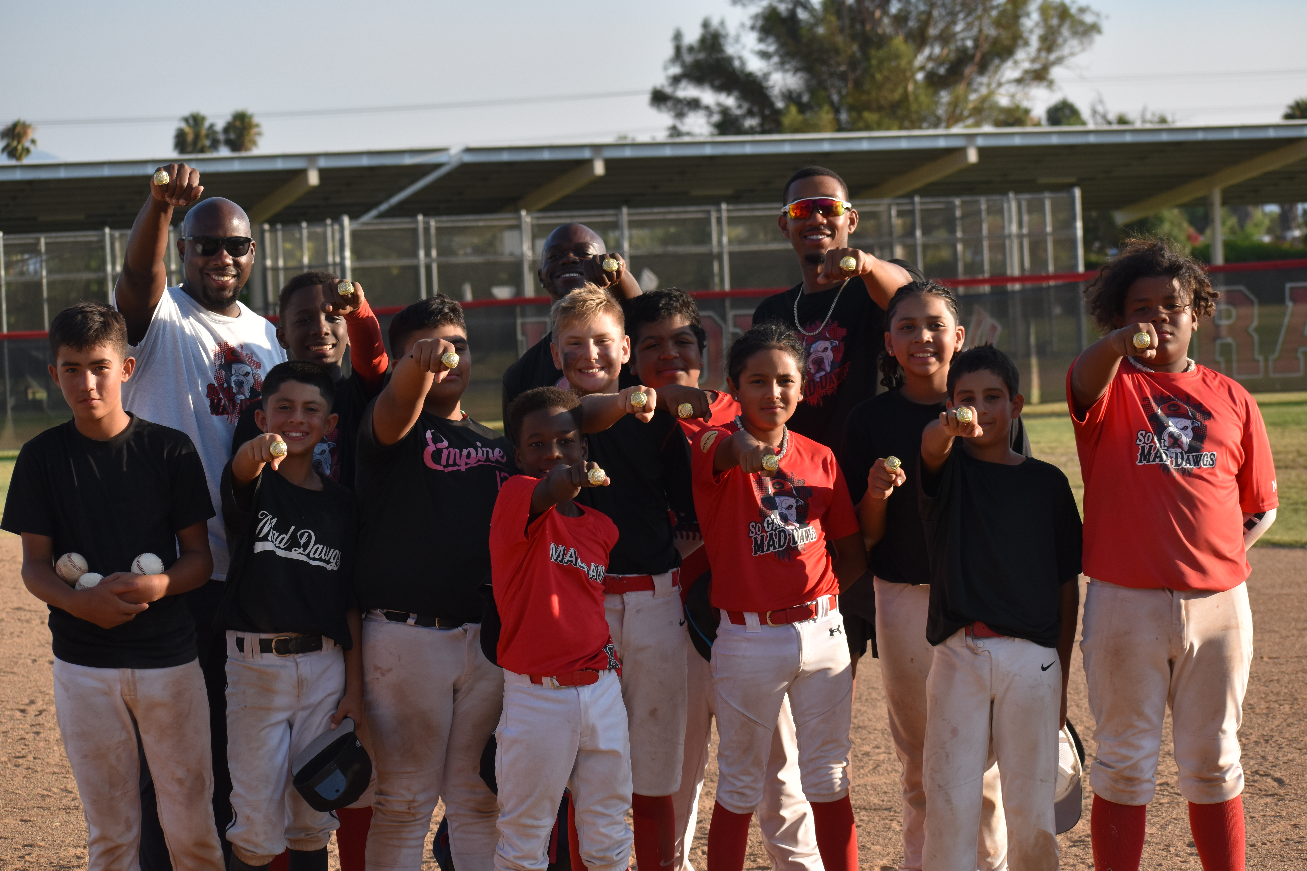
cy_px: 436
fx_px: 3812
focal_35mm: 105
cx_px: 654
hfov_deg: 19.5
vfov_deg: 13.0
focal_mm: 70
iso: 400
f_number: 5.6
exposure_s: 1/1250
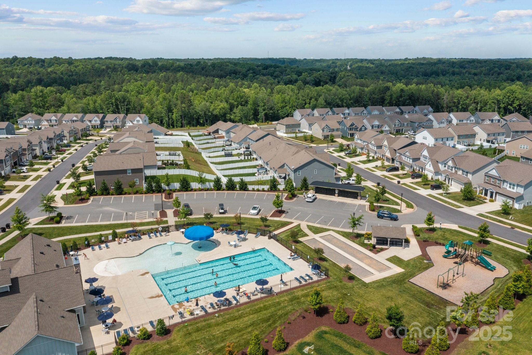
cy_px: 178
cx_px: 266
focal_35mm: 28
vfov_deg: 46.4
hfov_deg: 65.5
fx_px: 414
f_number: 7.1
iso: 100
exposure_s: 1/1000
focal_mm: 10.26
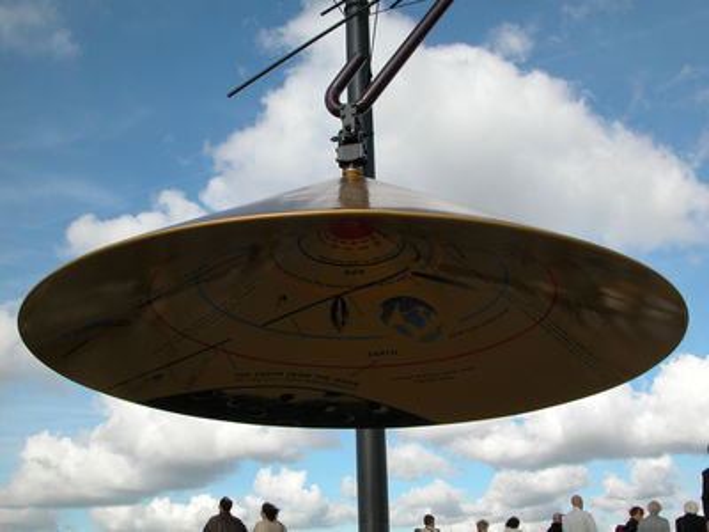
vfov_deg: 41.8
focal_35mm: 34
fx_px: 696
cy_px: 266
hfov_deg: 54.0
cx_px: 354
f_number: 7.1
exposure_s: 1/286
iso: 100
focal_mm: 8.9
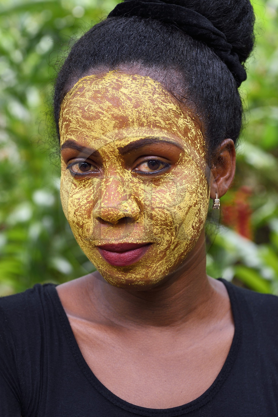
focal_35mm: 70
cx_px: 139
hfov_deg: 19.5
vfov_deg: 28.8
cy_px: 208
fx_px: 811
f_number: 6.3
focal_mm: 70
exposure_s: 1/160
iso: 800
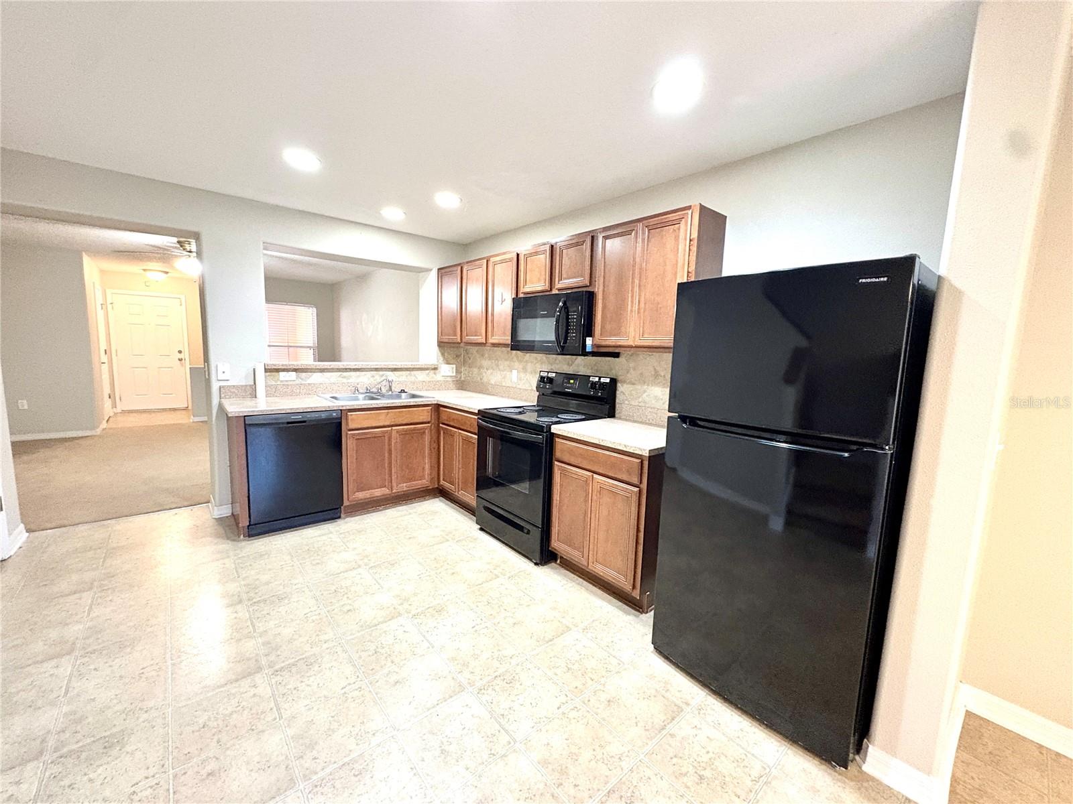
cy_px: 402
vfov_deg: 85.7
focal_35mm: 14
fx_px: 434
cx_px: 536
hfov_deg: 102.1
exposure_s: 1/60
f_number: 2.2
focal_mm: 2.22
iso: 640
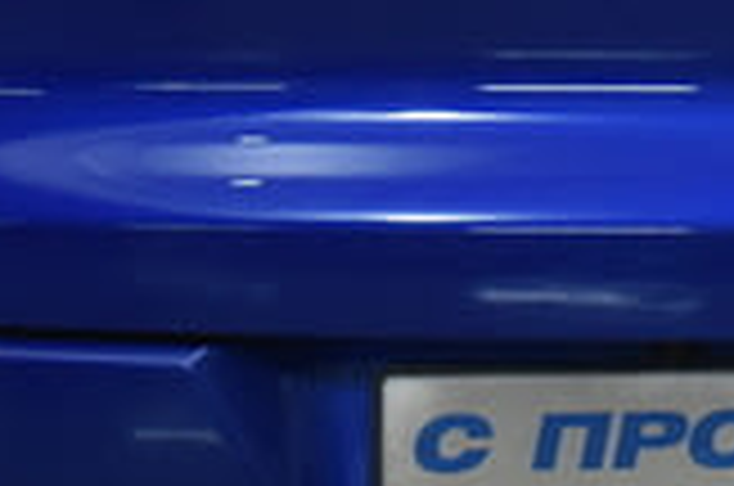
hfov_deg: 5.5
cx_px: 757
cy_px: -130
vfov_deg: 3.7
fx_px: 7606
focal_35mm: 374
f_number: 6.3
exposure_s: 1/50
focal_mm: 45
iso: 800
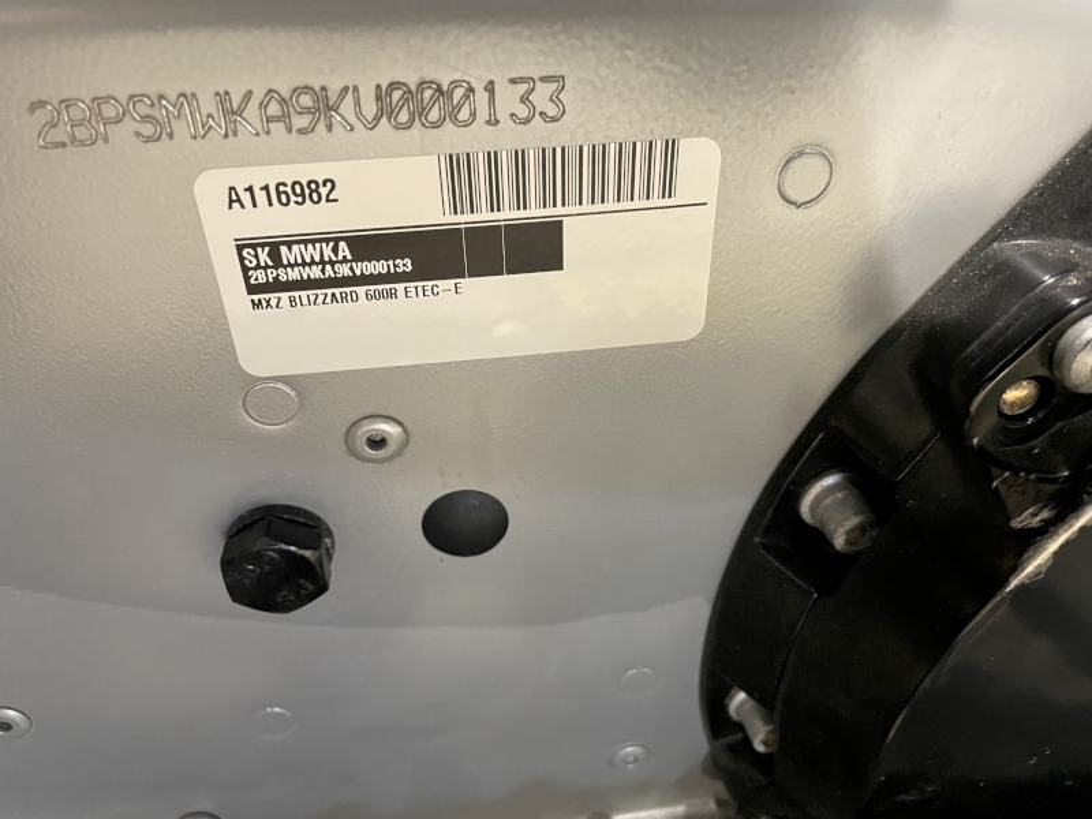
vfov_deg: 53.1
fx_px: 820
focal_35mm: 26
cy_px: 410
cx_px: 546
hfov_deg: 67.3
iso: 400
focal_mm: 4.2
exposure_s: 1/60
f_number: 1.6
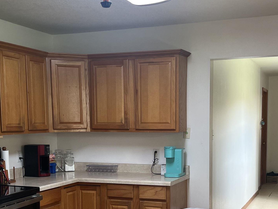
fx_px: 450
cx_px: 145
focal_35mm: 56
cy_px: 167
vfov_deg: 25.7
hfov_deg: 34.3
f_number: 1.5
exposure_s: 1/120
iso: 64
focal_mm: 5.7
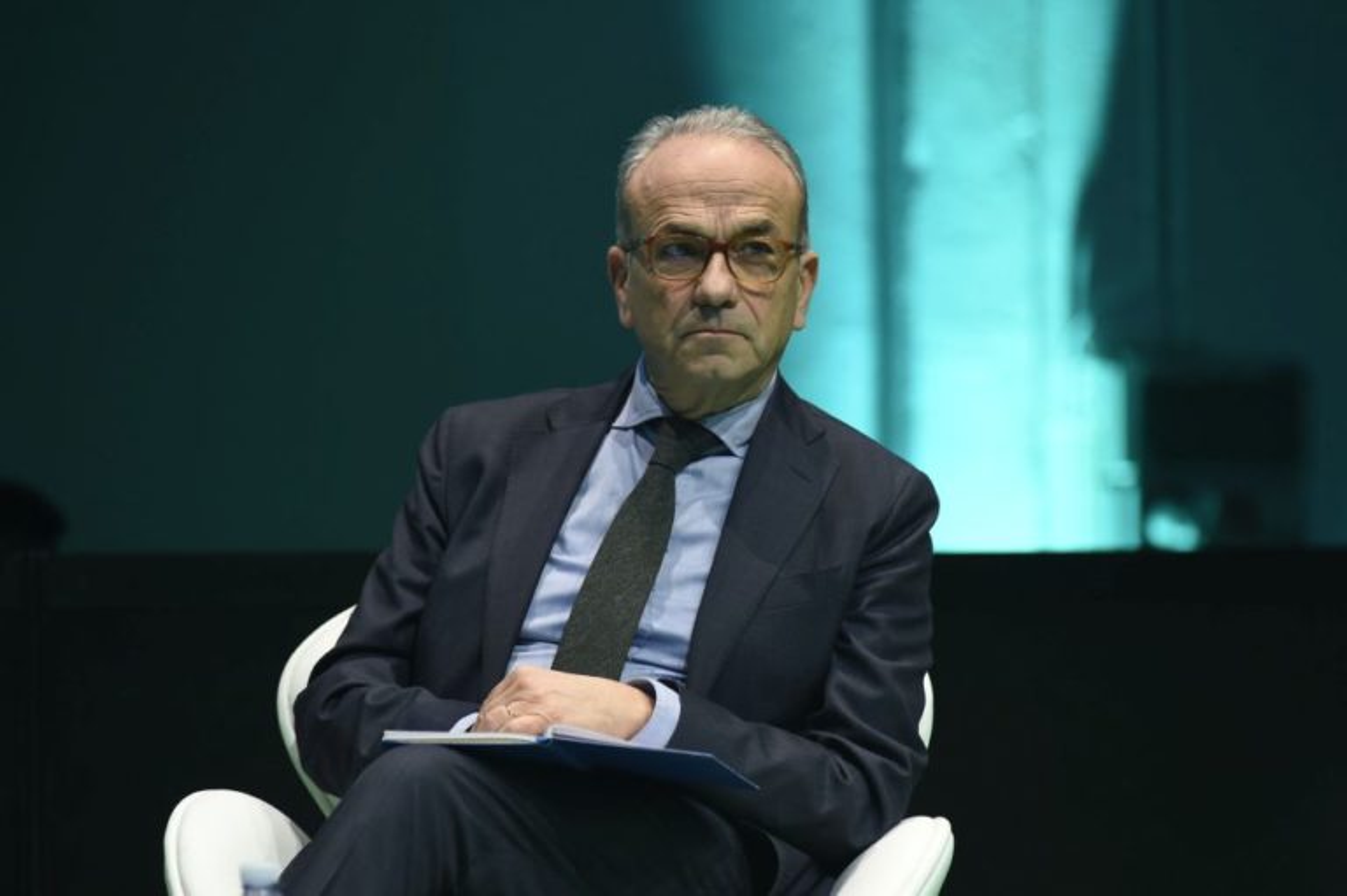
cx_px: 674
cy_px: 448
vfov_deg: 6.9
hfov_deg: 10.3
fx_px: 7478
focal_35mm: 200
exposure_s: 1/200
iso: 2500
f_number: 5.6
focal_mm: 200
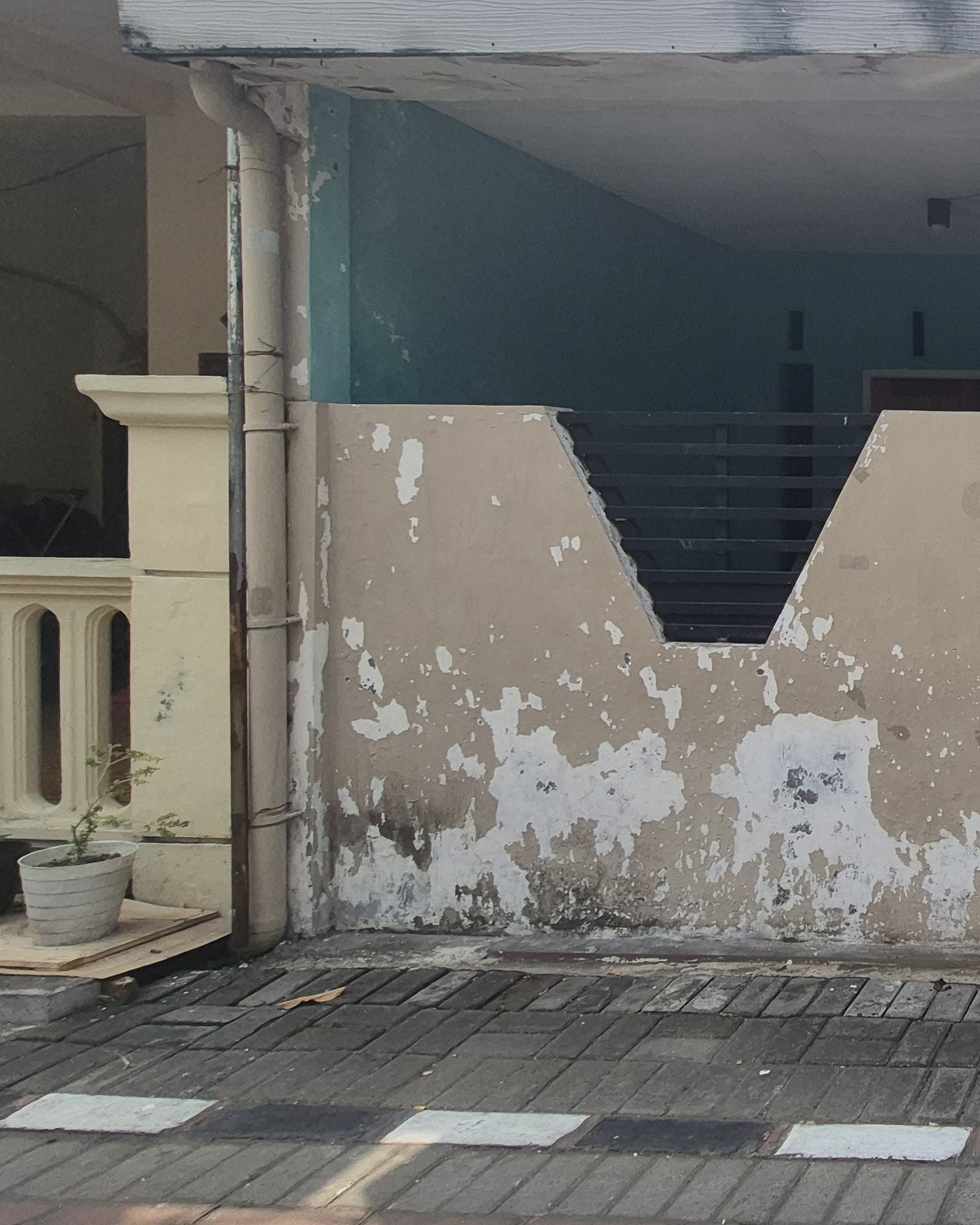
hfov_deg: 36.3
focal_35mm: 29
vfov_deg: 60.1
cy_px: 513
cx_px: 1224
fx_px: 1051
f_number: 2.2
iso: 50
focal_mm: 1.74
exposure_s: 1/2048
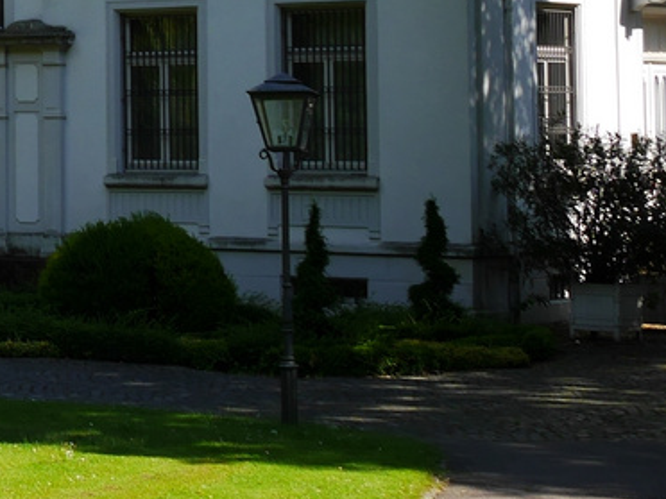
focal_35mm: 147
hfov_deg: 12.9
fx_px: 2828
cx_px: -252
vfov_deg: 10.0
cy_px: -41
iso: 160
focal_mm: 19
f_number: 7.1
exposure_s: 1/320
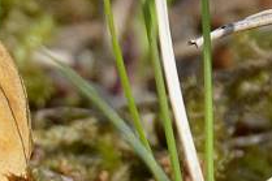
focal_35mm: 1291
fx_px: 9746
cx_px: -134
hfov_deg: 1.6
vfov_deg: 1.1
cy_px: 238
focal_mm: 200
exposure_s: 1/400
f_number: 14
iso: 800
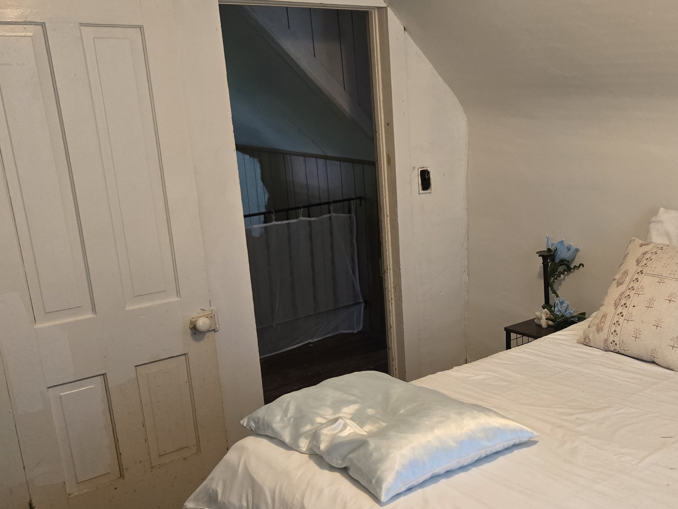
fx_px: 803
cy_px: 367
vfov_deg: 34.6
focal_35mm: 41
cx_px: 490
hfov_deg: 44.6
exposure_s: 1/120
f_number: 1.8
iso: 400
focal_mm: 5.4
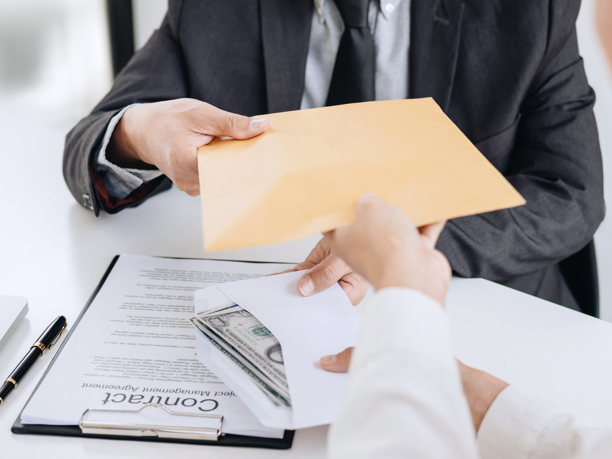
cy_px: 229
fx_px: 1025
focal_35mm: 58
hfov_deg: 33.2
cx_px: 321
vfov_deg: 25.2
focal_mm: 35
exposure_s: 1/125
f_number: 2.8
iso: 200
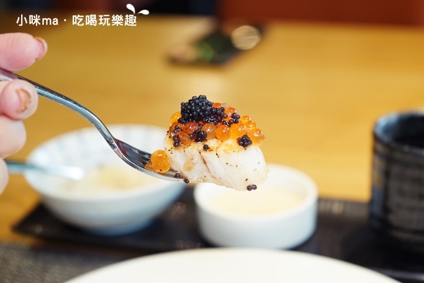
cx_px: 212
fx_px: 824
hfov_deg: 28.8
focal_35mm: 70
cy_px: 142
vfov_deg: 19.4
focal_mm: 70
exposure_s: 1/80
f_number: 5.6
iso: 1600
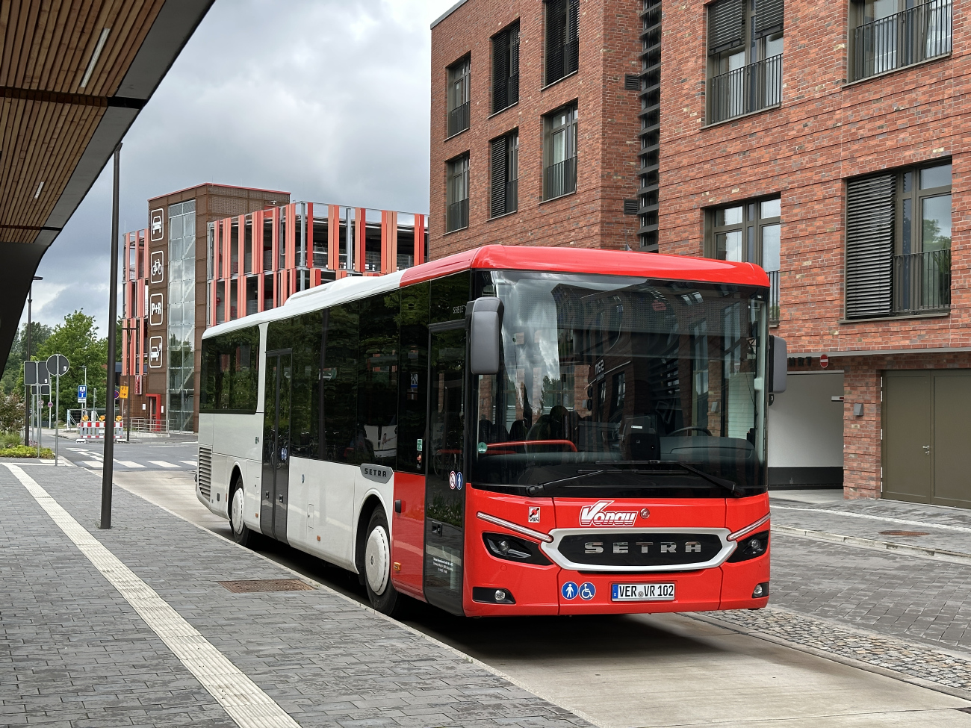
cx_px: 486
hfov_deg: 39.7
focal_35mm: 48
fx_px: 1346
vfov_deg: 30.3
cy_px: 364
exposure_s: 1/1000
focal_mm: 6.86
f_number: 1.78
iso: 64
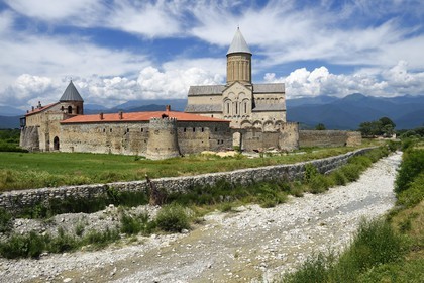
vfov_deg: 45.0
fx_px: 342
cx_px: 212
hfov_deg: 63.7
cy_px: 142
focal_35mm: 29
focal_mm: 29
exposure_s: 1/250
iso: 200
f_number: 16
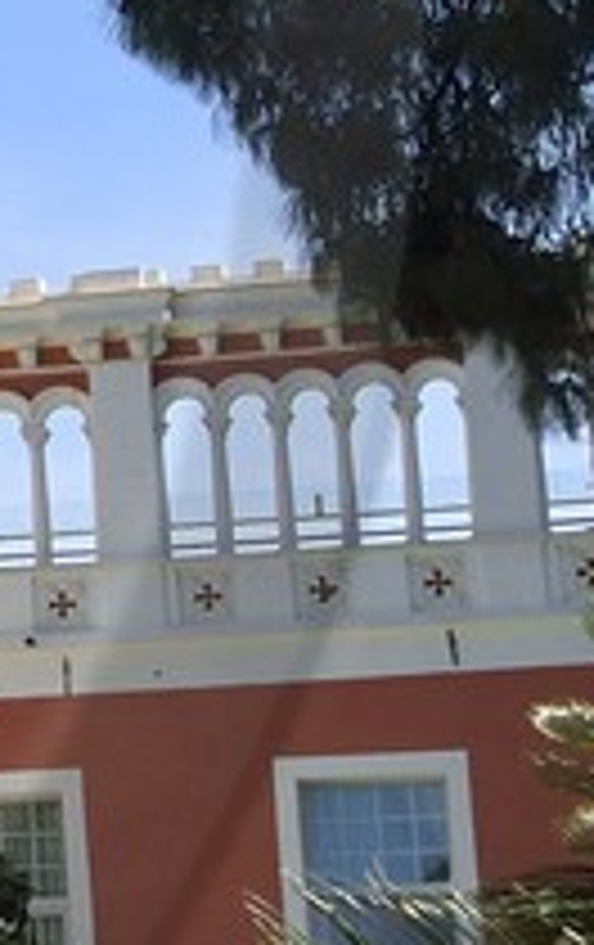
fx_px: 6191
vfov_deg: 8.7
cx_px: -1431
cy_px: -40
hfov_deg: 5.1
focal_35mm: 240
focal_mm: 31
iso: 200
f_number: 14
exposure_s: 1/160
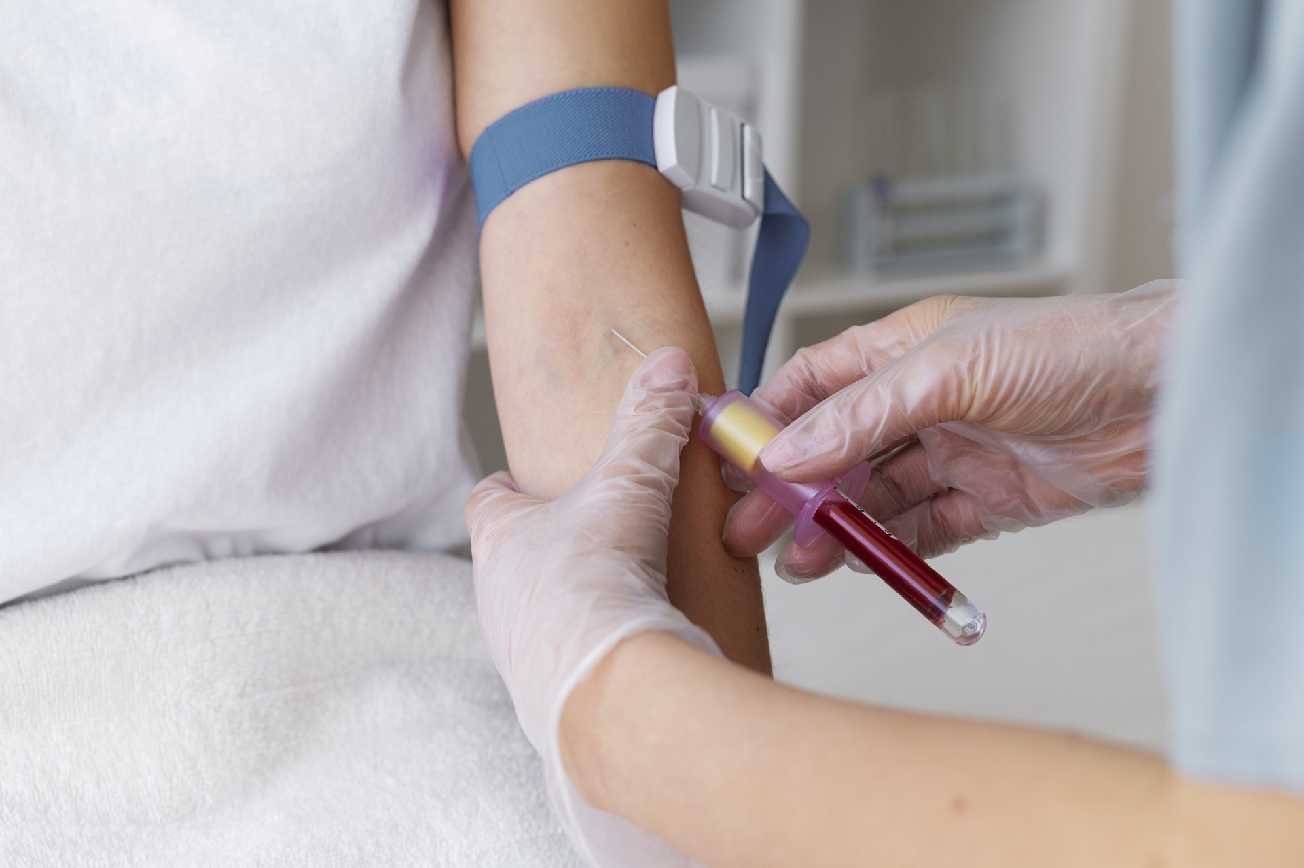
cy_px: 434
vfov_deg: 27.0
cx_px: 652
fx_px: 1810
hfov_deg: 39.6
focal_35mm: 50
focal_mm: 50
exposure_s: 1/400
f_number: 5
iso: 640
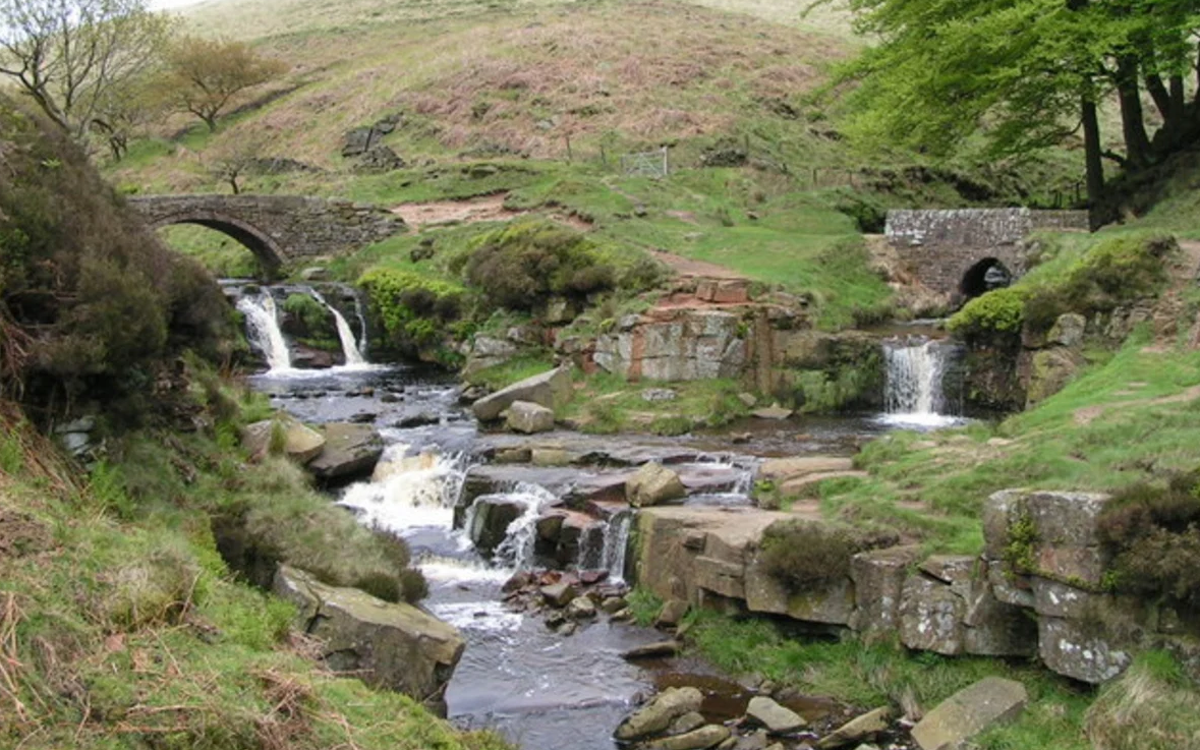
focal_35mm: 41
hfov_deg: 48.2
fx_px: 1341
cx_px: 602
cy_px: 347
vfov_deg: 31.2
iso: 50
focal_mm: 5.8
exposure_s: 1/80
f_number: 5.6
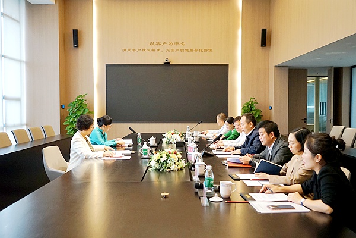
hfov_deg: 53.1
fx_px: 356
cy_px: 119
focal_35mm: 36
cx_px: 178
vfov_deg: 36.9
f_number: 4
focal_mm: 36
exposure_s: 1/160
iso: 2000
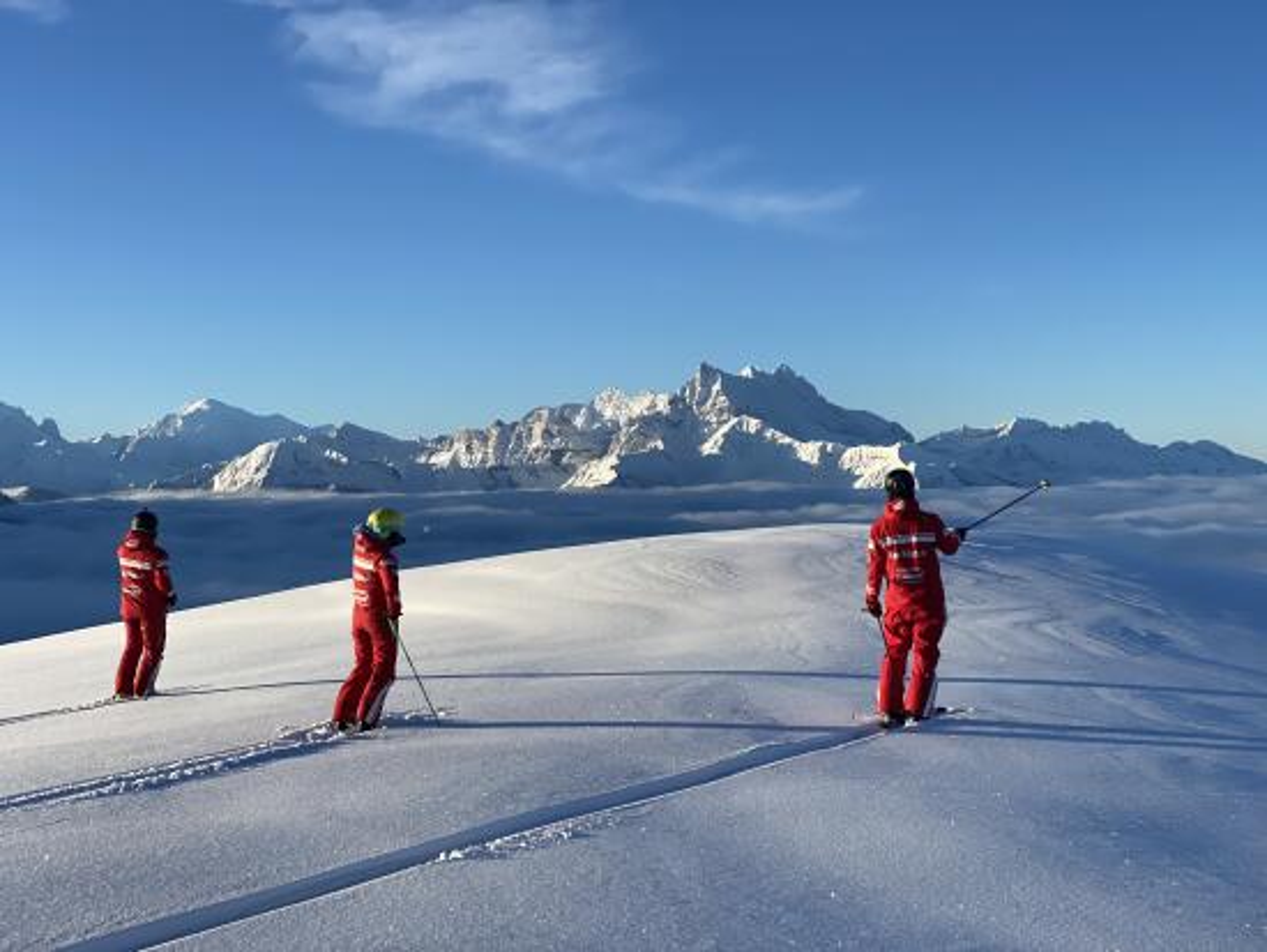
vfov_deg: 28.1
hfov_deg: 36.8
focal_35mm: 52
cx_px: 634
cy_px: 476
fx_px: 1904
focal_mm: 6
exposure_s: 1/1546
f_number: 2
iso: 20
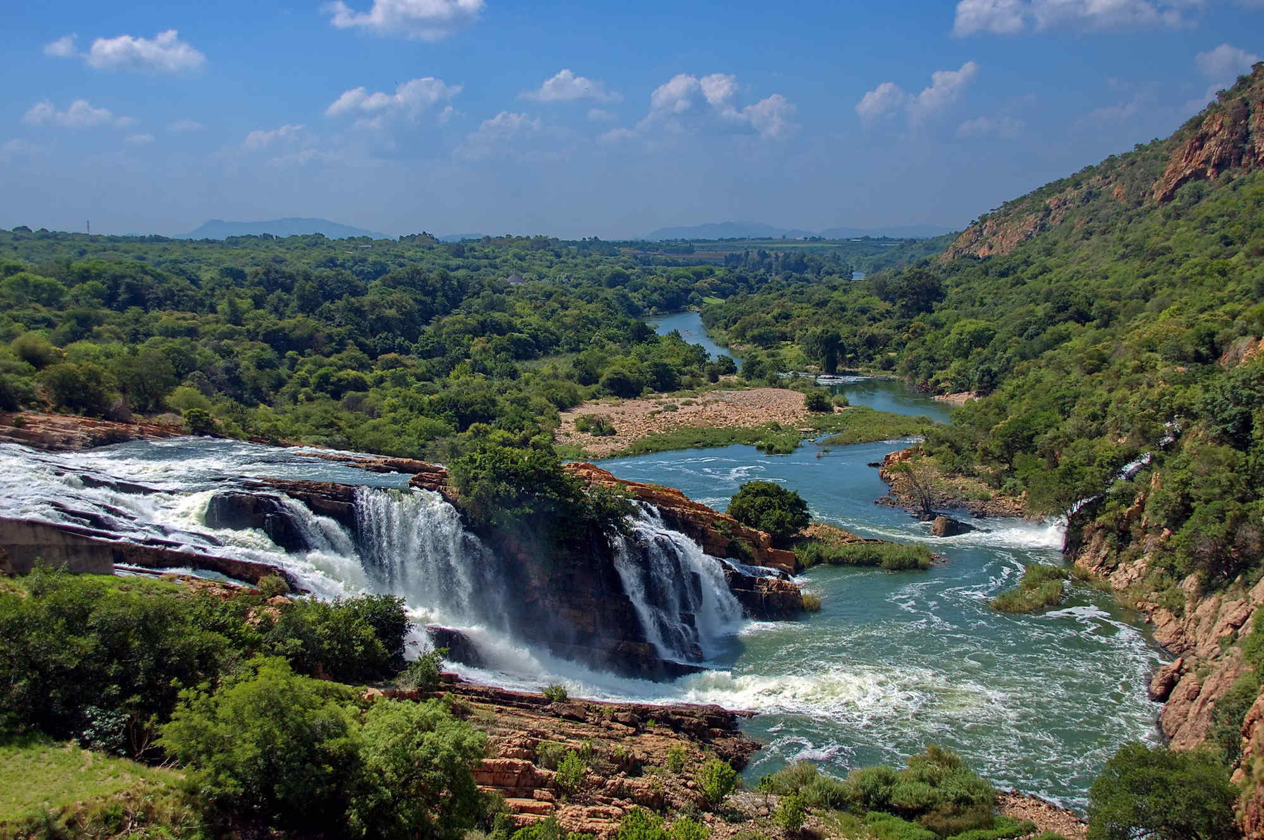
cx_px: 632
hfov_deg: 51.3
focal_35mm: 38
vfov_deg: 35.4
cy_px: 420
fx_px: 1315
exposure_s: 1/2000
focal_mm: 25
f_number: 6.3
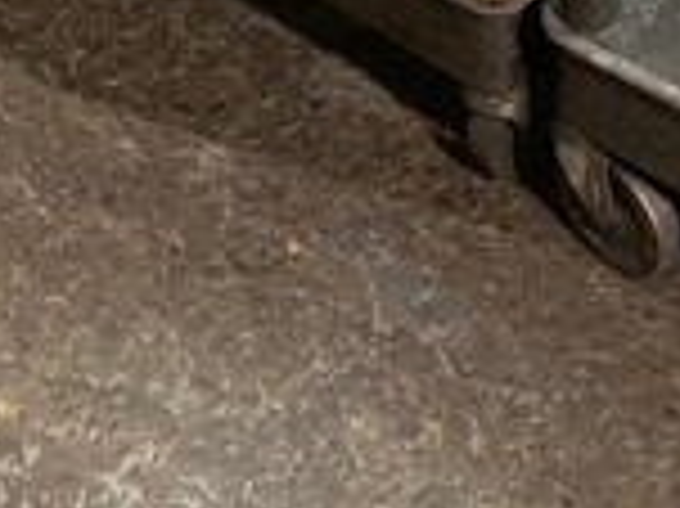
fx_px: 2159
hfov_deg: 17.8
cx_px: 477
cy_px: -418
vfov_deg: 12.3
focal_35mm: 110
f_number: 1.8
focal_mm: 4.25
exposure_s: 1/30
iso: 400
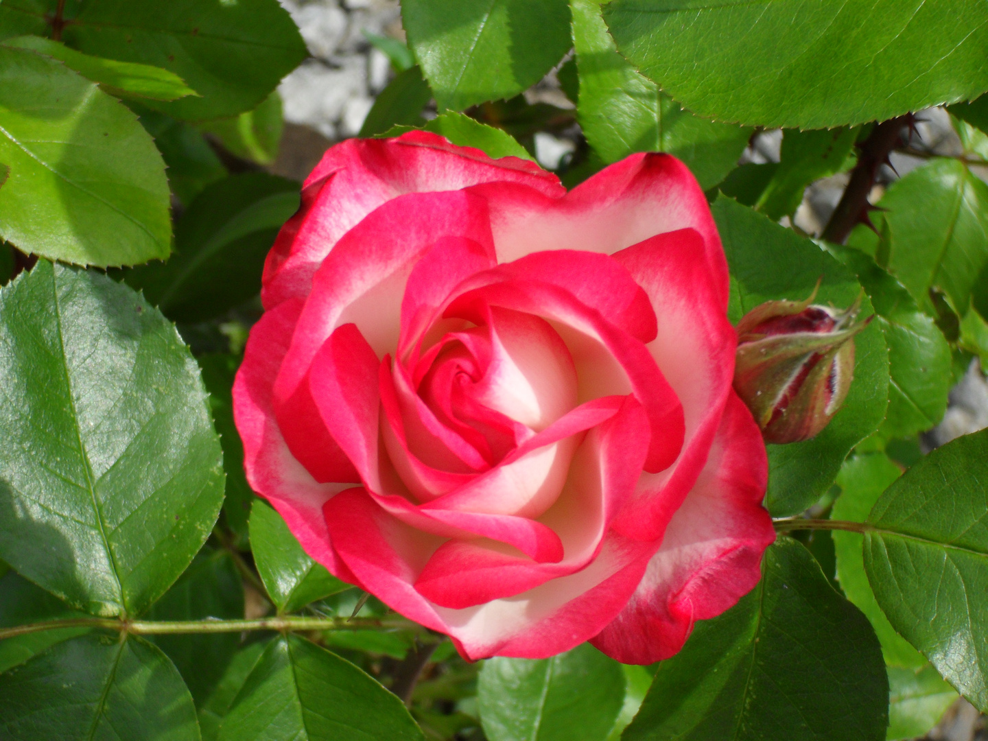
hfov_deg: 18.7
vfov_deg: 14.1
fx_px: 2997
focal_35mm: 105
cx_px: 494
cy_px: 370
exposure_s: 1/350
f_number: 5.8
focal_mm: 18.9
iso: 100
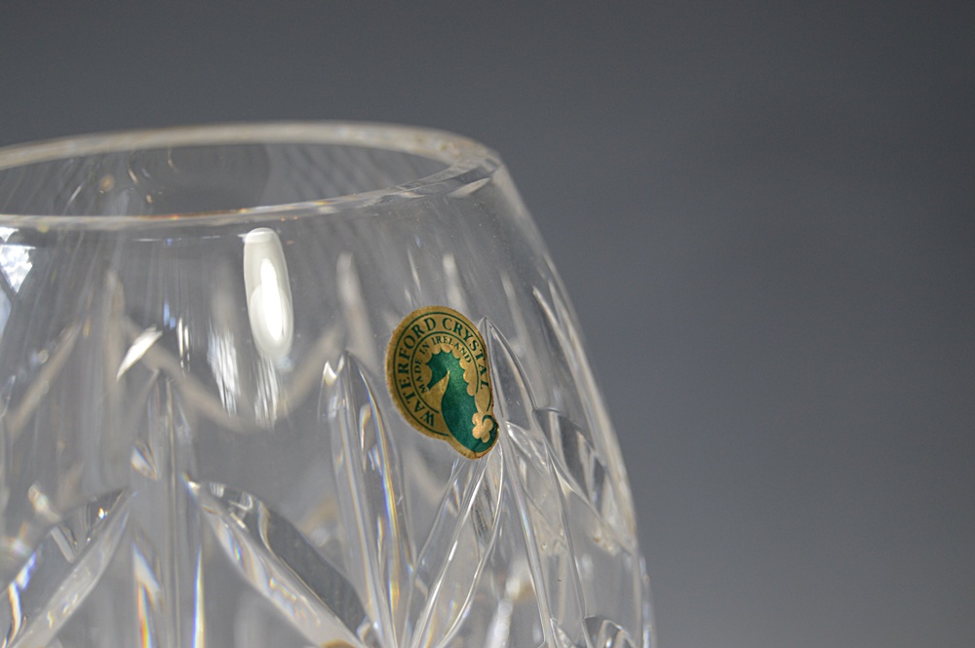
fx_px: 2232
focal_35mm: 82
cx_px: 488
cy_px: 324
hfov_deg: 24.6
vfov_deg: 16.5
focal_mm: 55
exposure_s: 1/80
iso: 400
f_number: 5.6
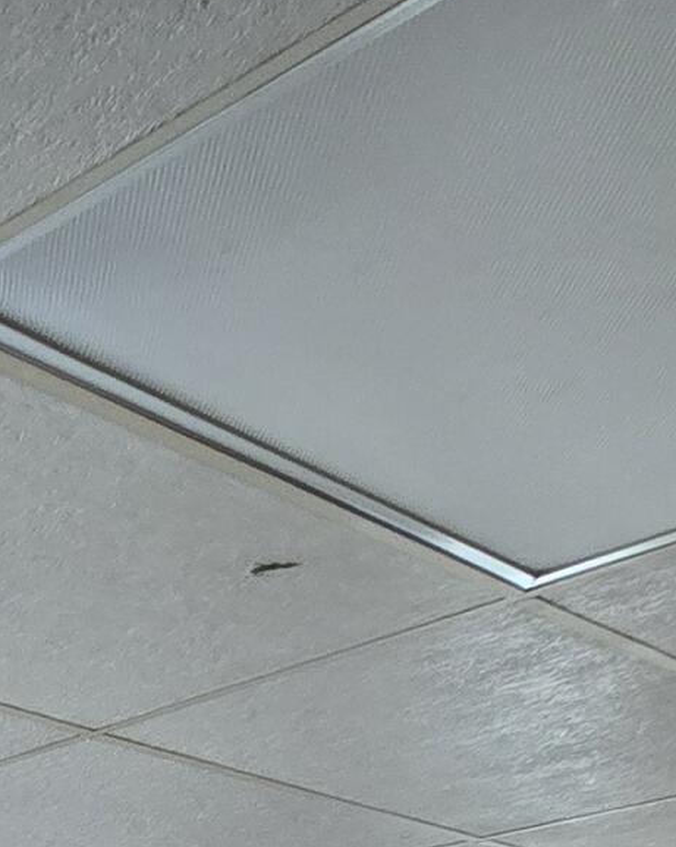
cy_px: 1631
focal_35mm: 66
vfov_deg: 19.2
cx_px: -711
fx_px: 1652
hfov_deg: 16.7
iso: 400
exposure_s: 1/100
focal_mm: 2.2
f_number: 2.2
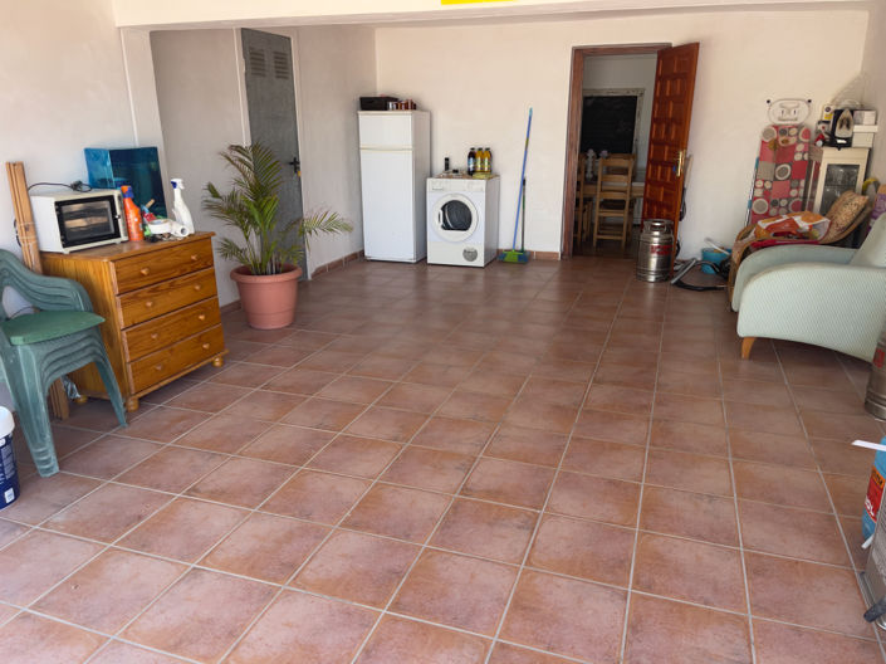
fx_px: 665
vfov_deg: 53.0
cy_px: 332
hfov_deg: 67.3
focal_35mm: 26
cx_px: 443
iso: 32
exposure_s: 1/159
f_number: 1.6
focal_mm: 5.1
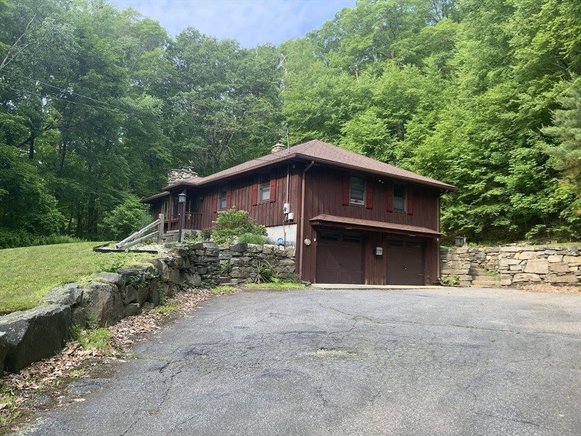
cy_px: 218
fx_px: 487
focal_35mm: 29
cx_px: 290
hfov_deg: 61.7
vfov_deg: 48.2
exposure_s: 1/289
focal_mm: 3
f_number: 1.8
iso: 16
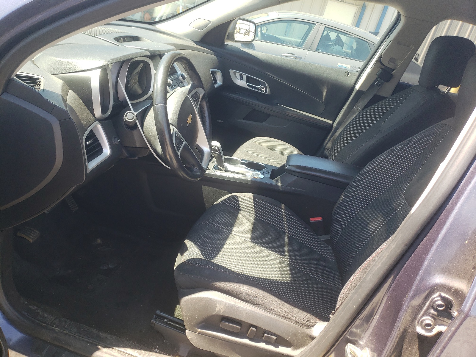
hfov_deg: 67.3
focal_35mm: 26
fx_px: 358
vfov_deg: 53.1
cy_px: 178
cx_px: 238
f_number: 1.5
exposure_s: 1/294
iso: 50
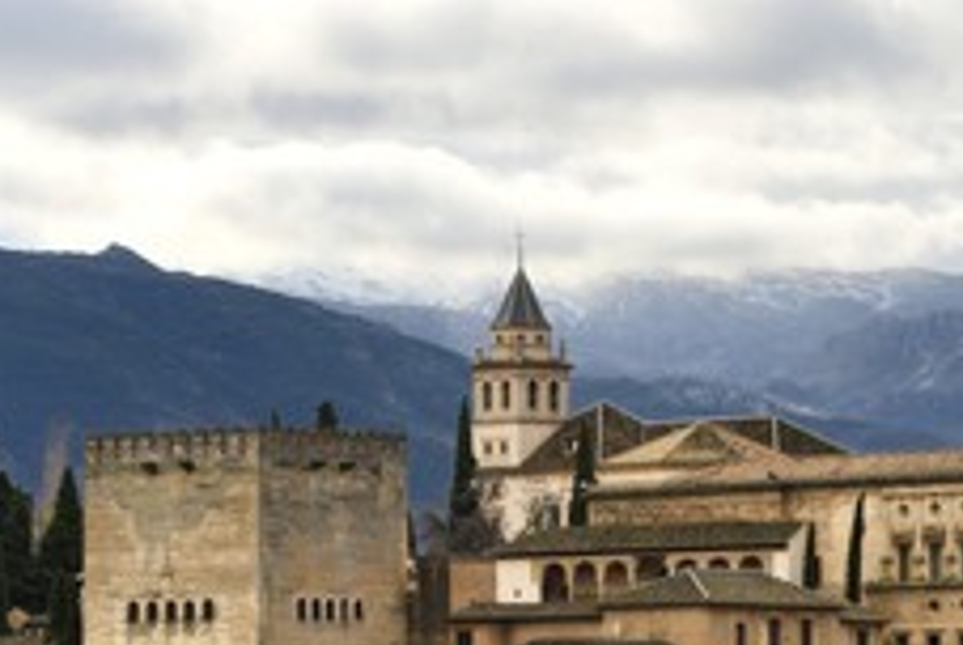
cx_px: 806
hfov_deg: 8.9
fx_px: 6187
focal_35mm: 231
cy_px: 522
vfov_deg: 6.0
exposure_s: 1/160
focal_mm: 125
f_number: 10
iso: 400
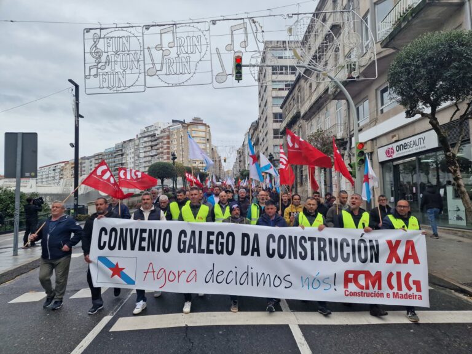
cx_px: 236
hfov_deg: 73.9
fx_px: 314
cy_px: 177
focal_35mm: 23
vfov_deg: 58.9
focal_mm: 6.4
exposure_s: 1/608
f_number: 1.8
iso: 50
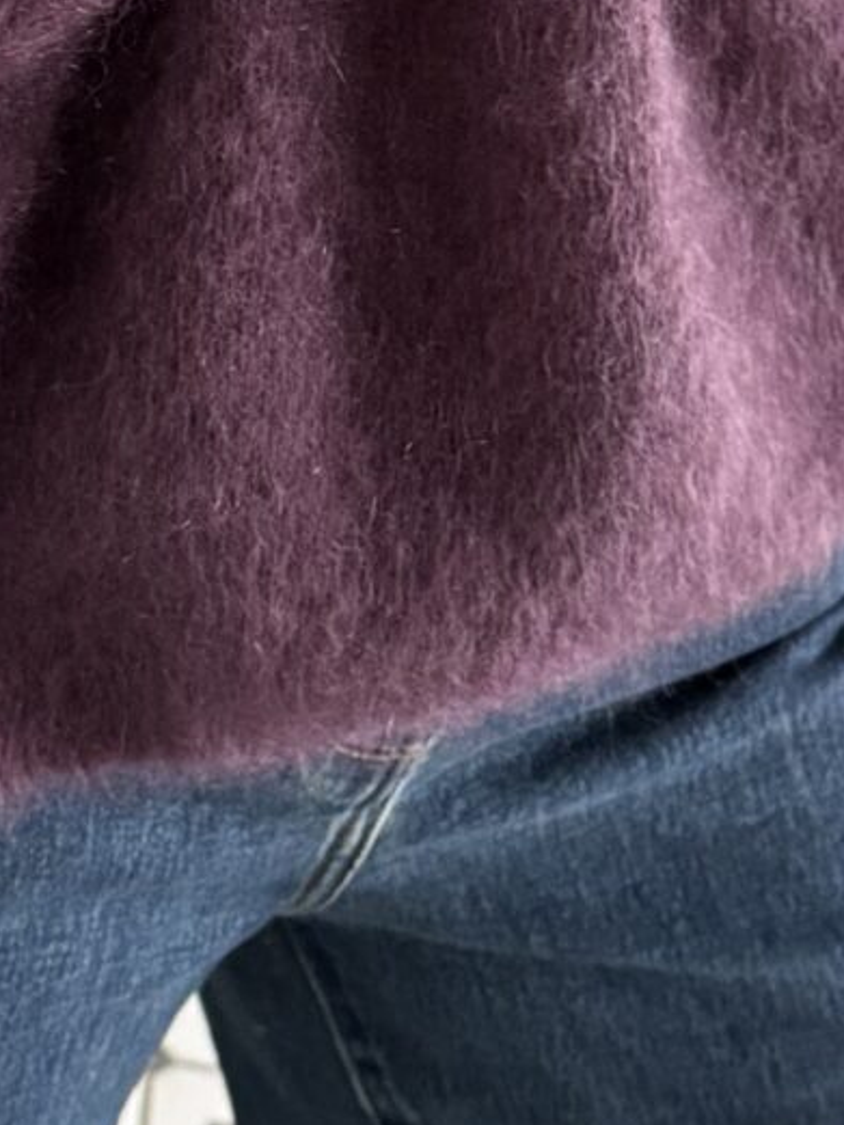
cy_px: -22
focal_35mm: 118
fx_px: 3834
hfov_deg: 12.6
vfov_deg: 16.3
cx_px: 395
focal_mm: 6.76
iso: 800
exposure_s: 1/60
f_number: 1.78
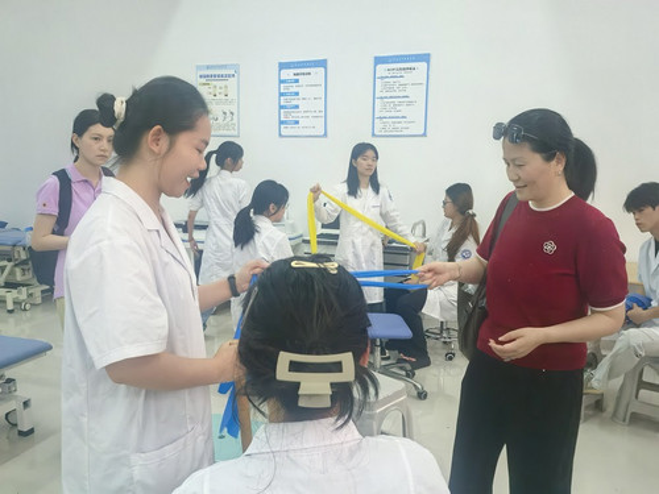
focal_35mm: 27
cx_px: 330
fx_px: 514
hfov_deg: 65.3
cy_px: 247
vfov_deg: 51.4
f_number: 4
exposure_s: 1/120
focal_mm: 5.75
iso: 800
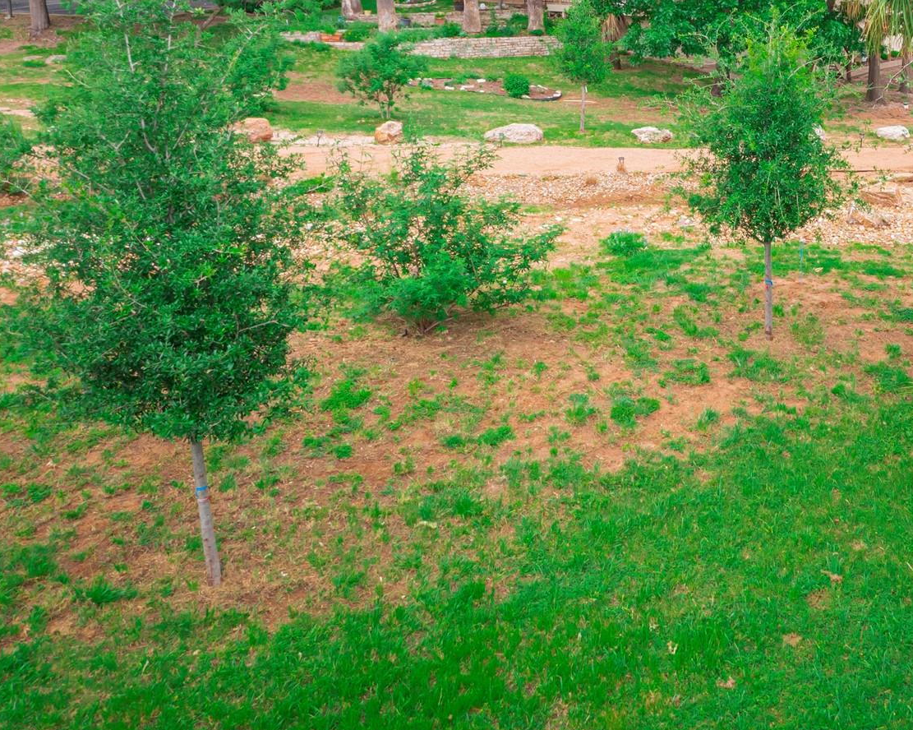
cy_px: 131
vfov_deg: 39.3
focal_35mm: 36
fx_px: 972
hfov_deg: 47.2
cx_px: 746
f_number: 8
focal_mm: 10
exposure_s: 1/60
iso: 200
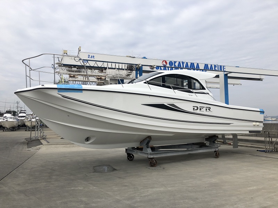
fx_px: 225
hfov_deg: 63.4
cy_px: 104
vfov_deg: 49.7
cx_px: 139
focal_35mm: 28
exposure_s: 1/2183
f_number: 1.8
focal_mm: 3.99
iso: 20
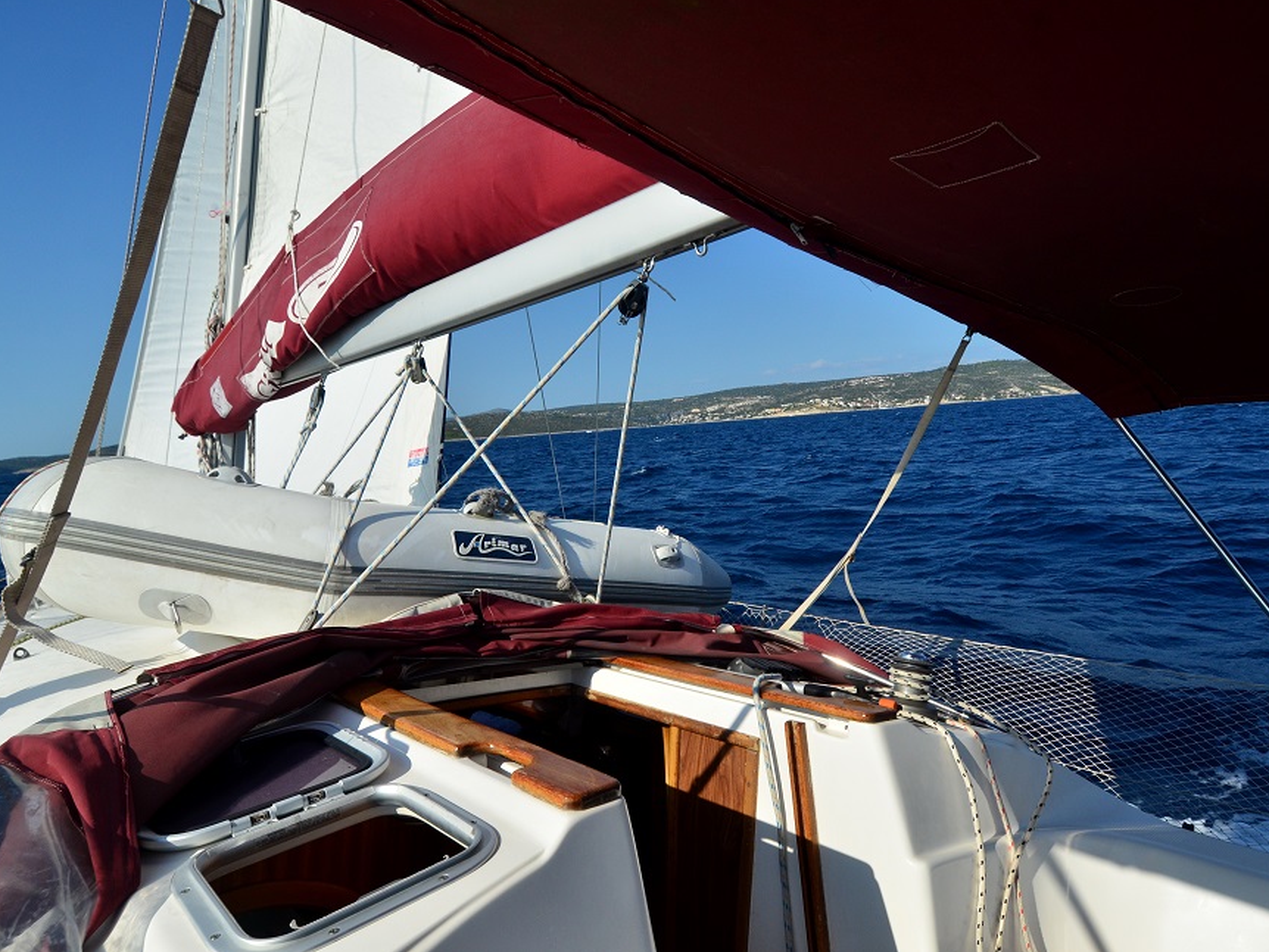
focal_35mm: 20
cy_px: 470
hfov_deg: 81.7
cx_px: 657
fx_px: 733
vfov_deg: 66.0
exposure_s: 1/3200
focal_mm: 12
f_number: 5.6
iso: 400
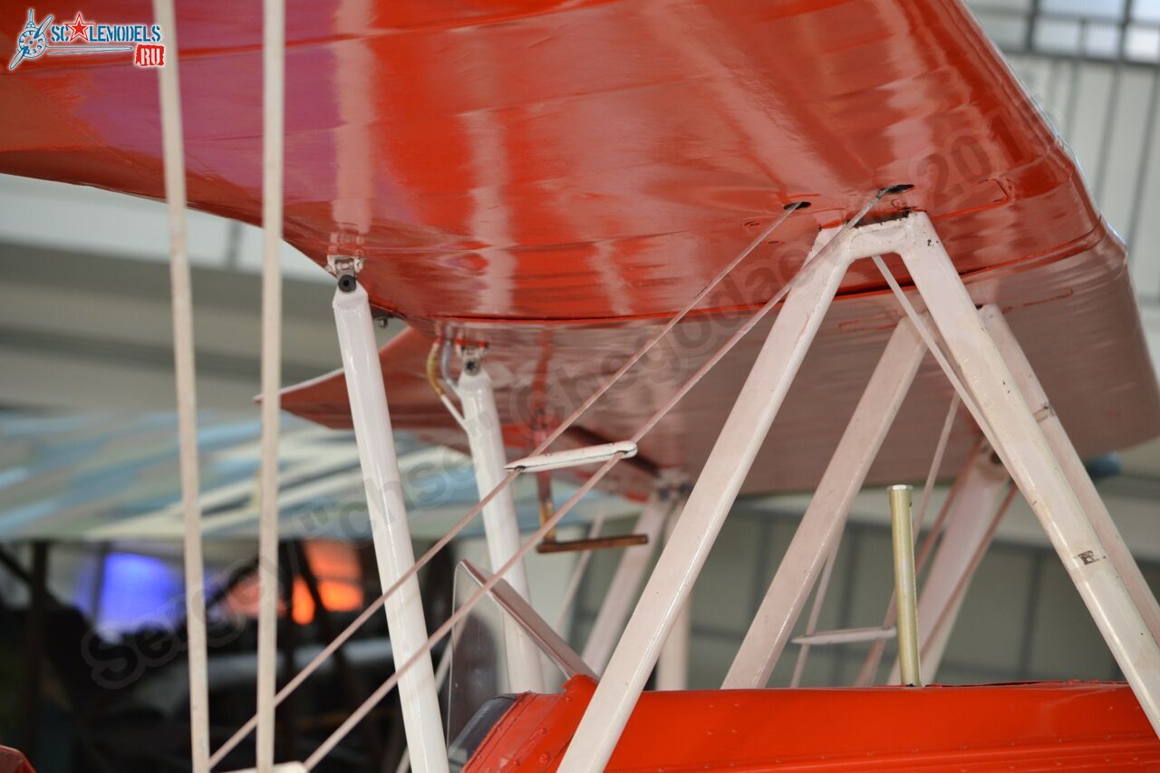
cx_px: 580
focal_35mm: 180
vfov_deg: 7.6
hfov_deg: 11.4
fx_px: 5799
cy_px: 386
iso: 400
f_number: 4.8
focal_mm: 120
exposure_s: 1/60
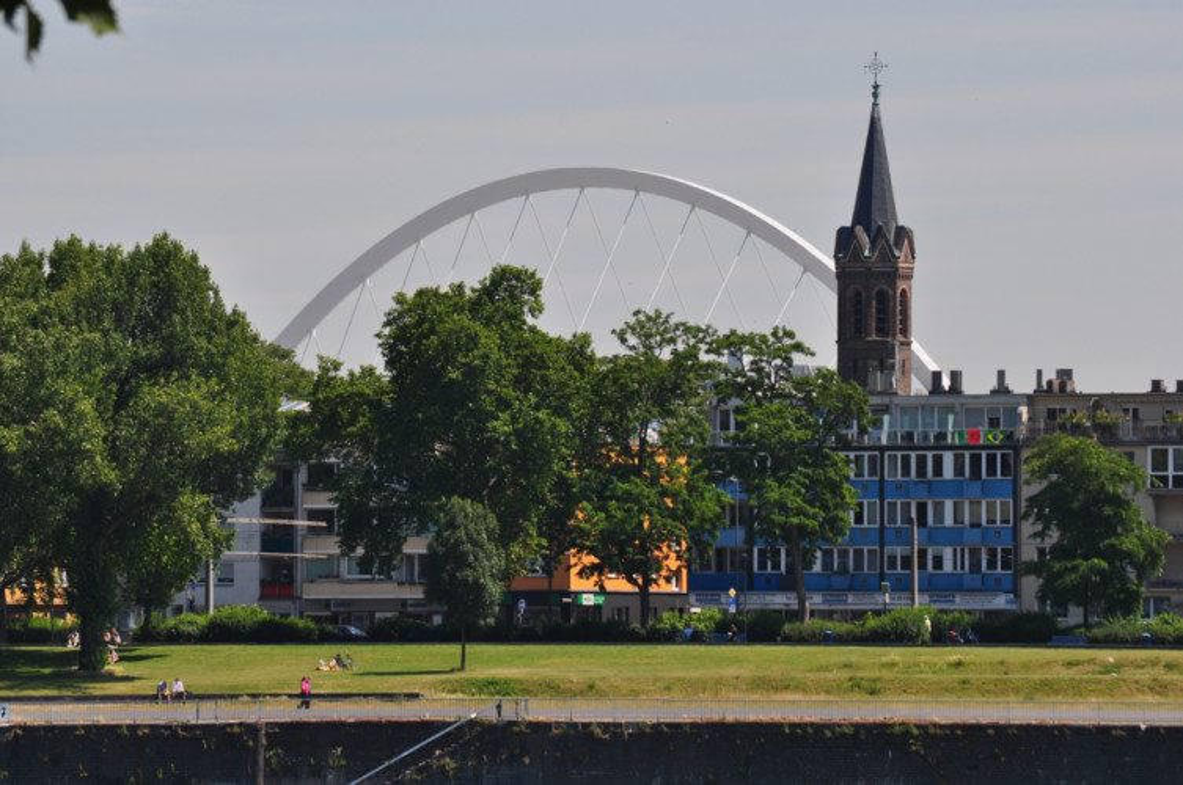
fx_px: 9845
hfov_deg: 6.9
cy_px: 392
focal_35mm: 300
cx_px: 592
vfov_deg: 4.6
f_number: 10
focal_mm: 200
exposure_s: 1/320
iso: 200
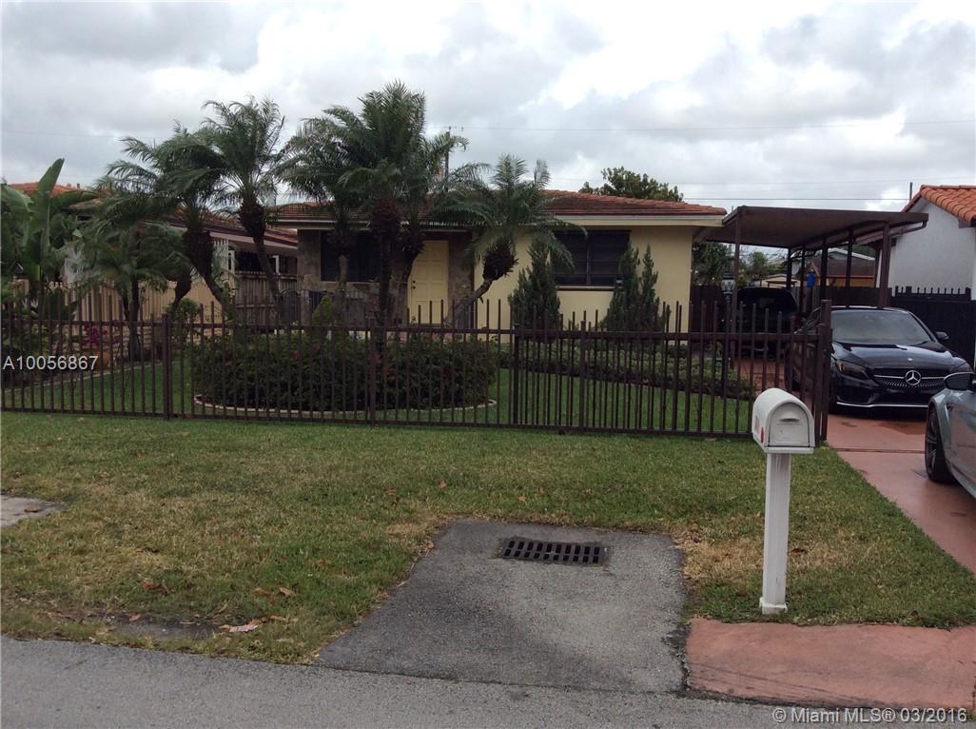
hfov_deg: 56.9
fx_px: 901
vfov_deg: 44.0
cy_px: 364
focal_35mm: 32
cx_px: 488
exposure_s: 1/1466
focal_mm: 3.3
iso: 32
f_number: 2.4
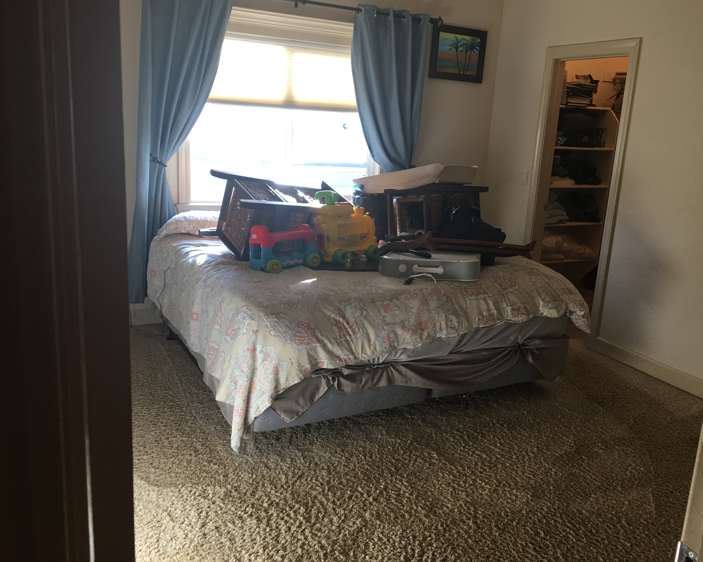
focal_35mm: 31
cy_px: 274
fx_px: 645
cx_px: 382
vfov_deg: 47.1
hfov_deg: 57.1
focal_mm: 4.15
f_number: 2.2
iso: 25
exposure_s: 1/30
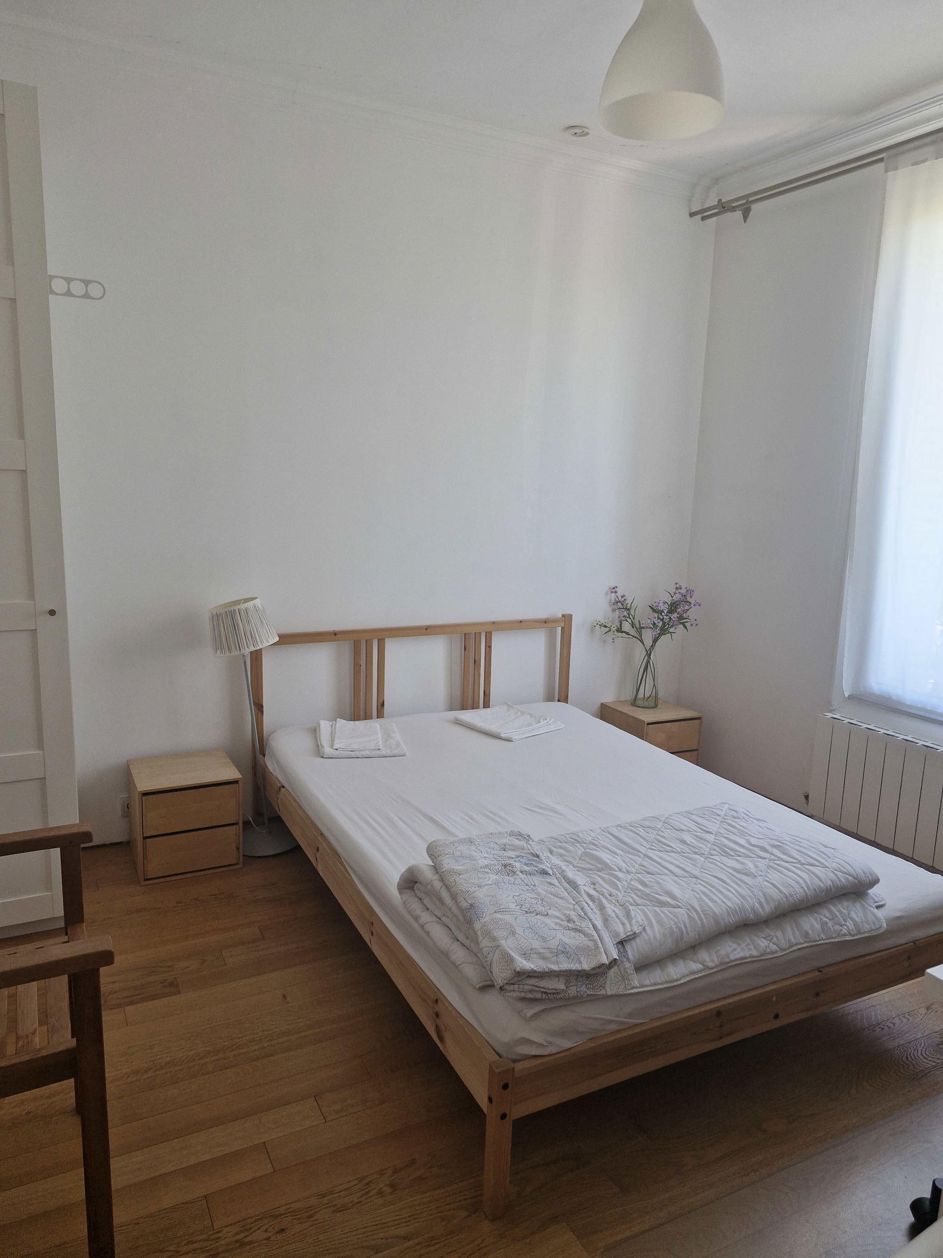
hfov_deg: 58.9
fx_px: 835
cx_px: 472
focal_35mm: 23
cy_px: 629
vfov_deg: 73.9
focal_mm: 5.54
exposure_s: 1/180
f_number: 1.8
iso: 160
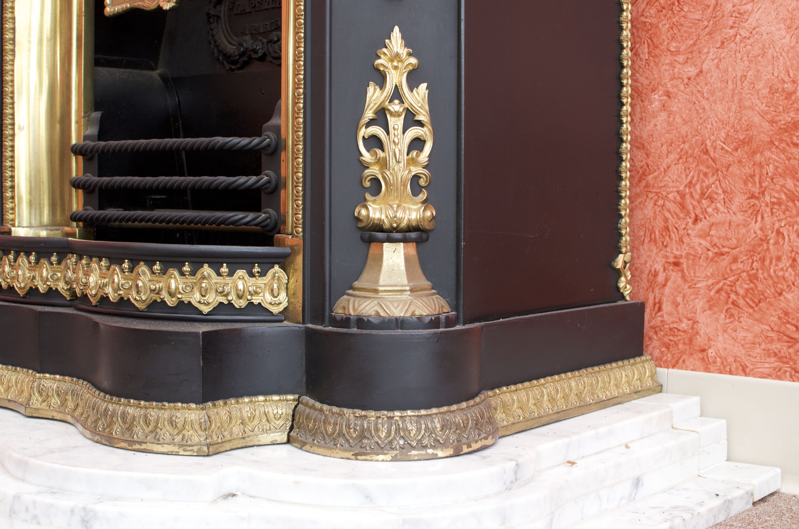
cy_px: 264
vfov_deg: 25.6
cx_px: 400
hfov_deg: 37.9
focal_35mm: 52
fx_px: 1163
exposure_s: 1/125
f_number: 5
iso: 640
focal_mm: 35
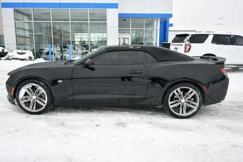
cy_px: 81
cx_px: 122
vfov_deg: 43.6
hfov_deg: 61.9
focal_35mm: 30
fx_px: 203
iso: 220
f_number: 5.6
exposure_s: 1/250
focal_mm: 20
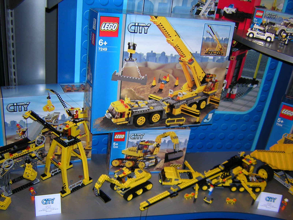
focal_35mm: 36
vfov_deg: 39.7
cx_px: 146
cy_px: 110
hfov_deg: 51.4
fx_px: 305
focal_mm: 4.7
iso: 100
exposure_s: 1/60.1
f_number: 2.6
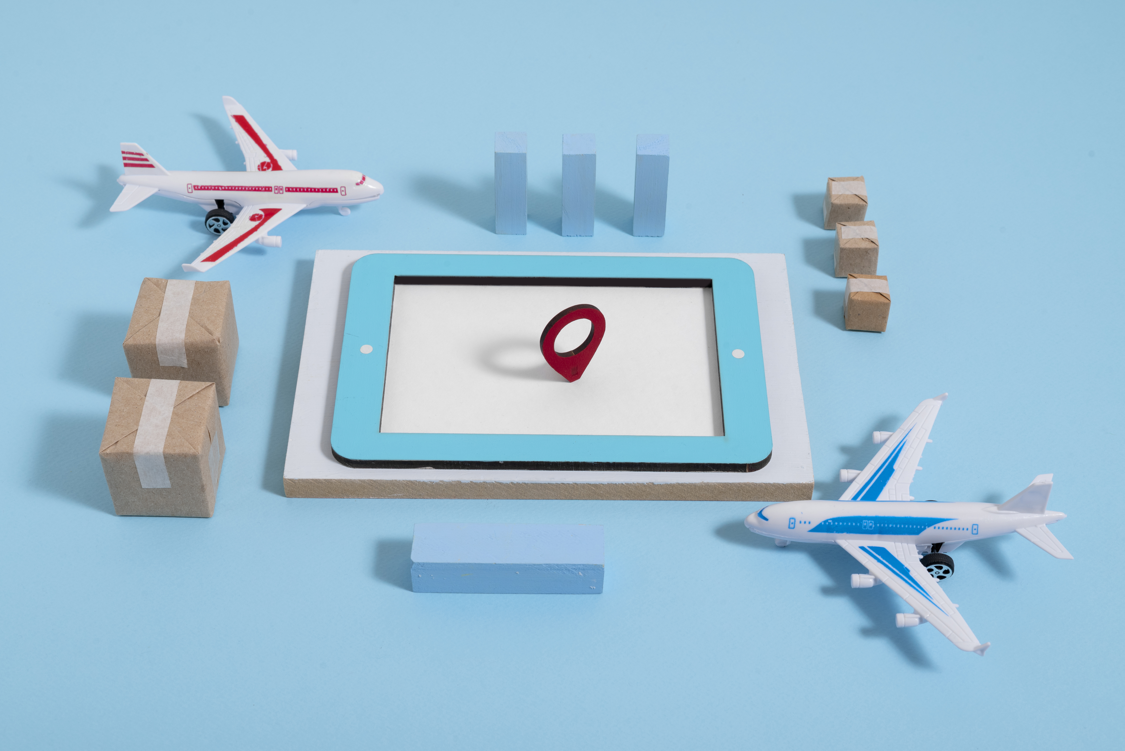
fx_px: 1563
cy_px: 376
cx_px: 562
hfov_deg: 39.6
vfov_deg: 27.0
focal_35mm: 50
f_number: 13
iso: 200
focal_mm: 50
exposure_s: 1/125
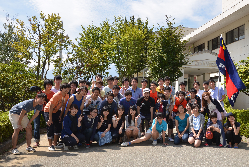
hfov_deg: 69.4
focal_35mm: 26
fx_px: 180
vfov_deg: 49.6
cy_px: 84
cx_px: 124
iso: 100
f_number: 8
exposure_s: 1/200
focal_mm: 26
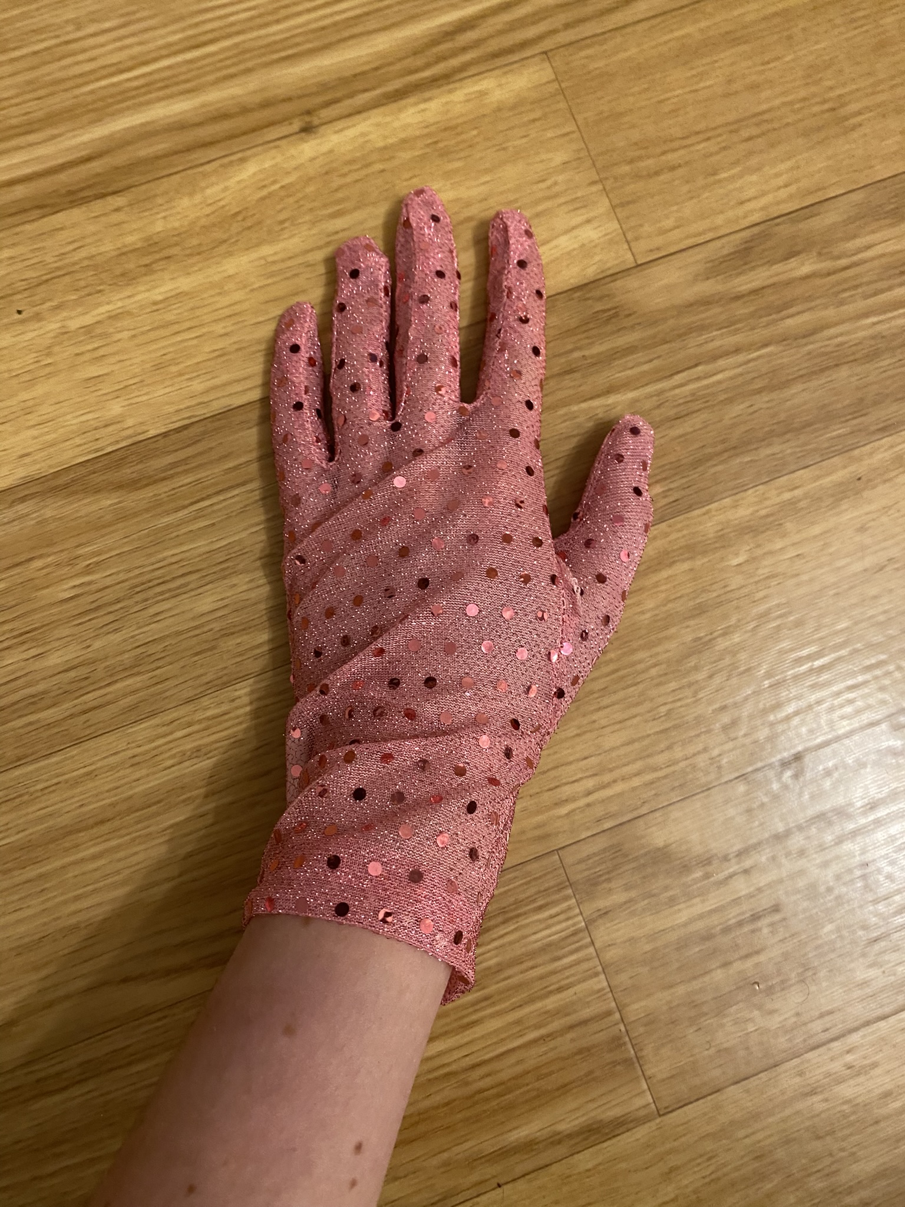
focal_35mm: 26
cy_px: 604
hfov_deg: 53.1
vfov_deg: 67.3
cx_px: 452
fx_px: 906
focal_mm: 4.25
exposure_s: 1/50
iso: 200
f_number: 1.8
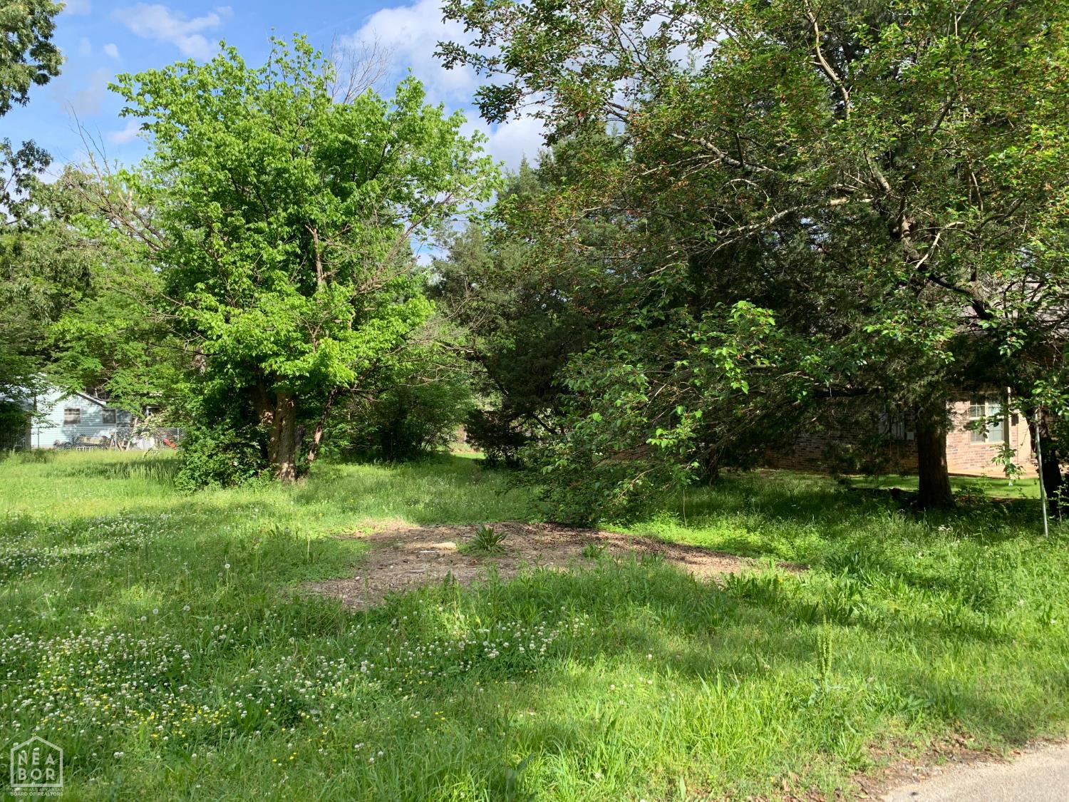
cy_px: 401
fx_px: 803
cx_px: 534
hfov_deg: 67.3
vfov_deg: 53.1
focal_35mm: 26
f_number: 1.8
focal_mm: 4.25
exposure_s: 1/737
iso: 25
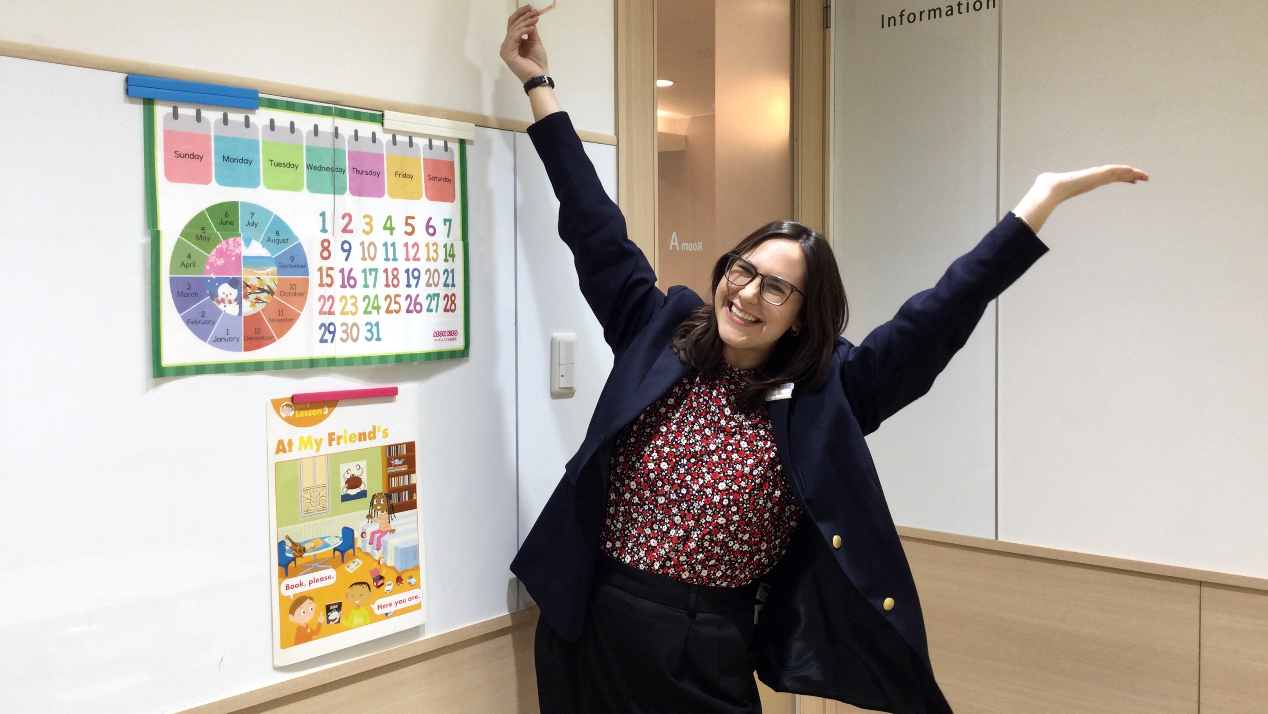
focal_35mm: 34
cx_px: 635
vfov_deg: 34.6
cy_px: 328
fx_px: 1143
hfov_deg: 58.0
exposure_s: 1/33
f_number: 2.4
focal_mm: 3.3
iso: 32
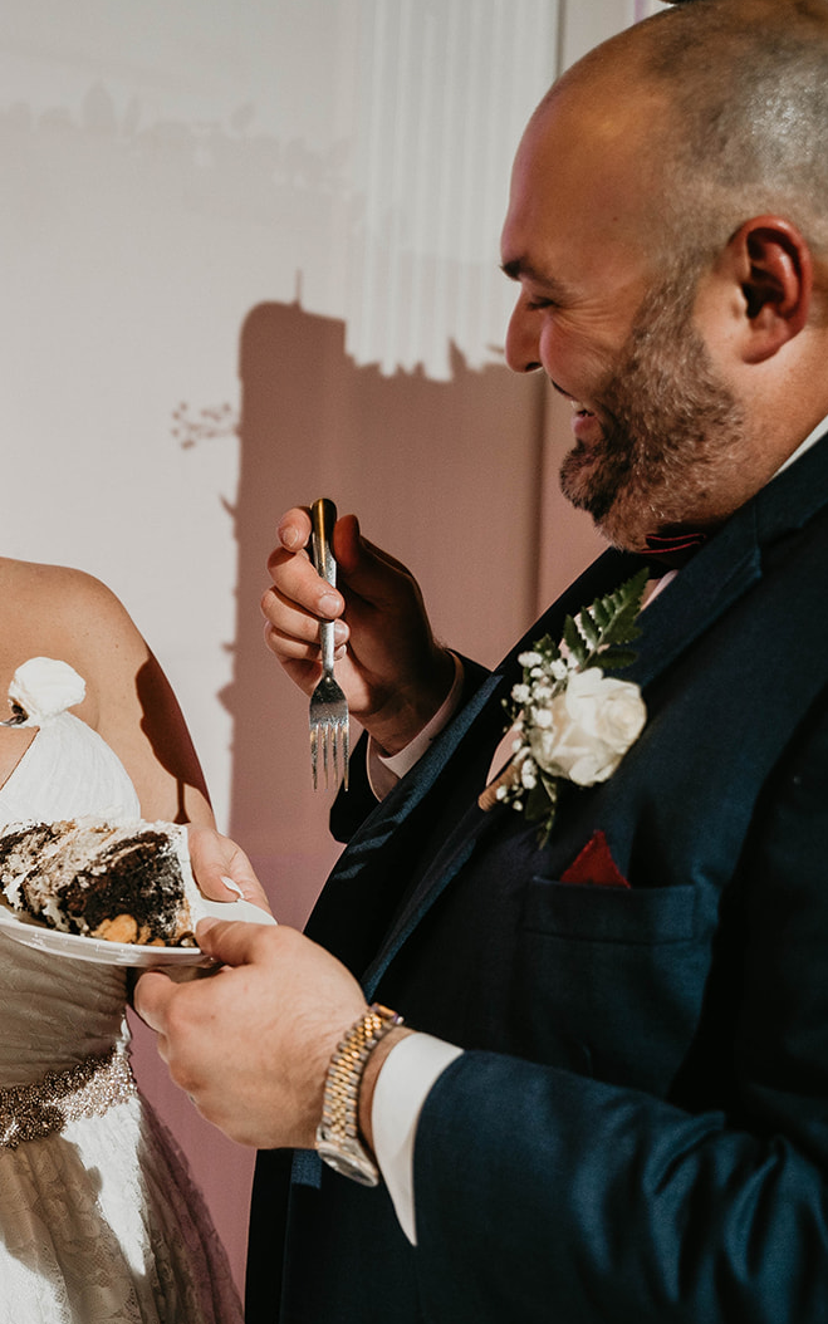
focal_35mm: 65
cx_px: -60
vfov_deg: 31.5
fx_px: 2346
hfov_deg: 19.3
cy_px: 665
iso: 800
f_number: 3.5
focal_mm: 42
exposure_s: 1/60
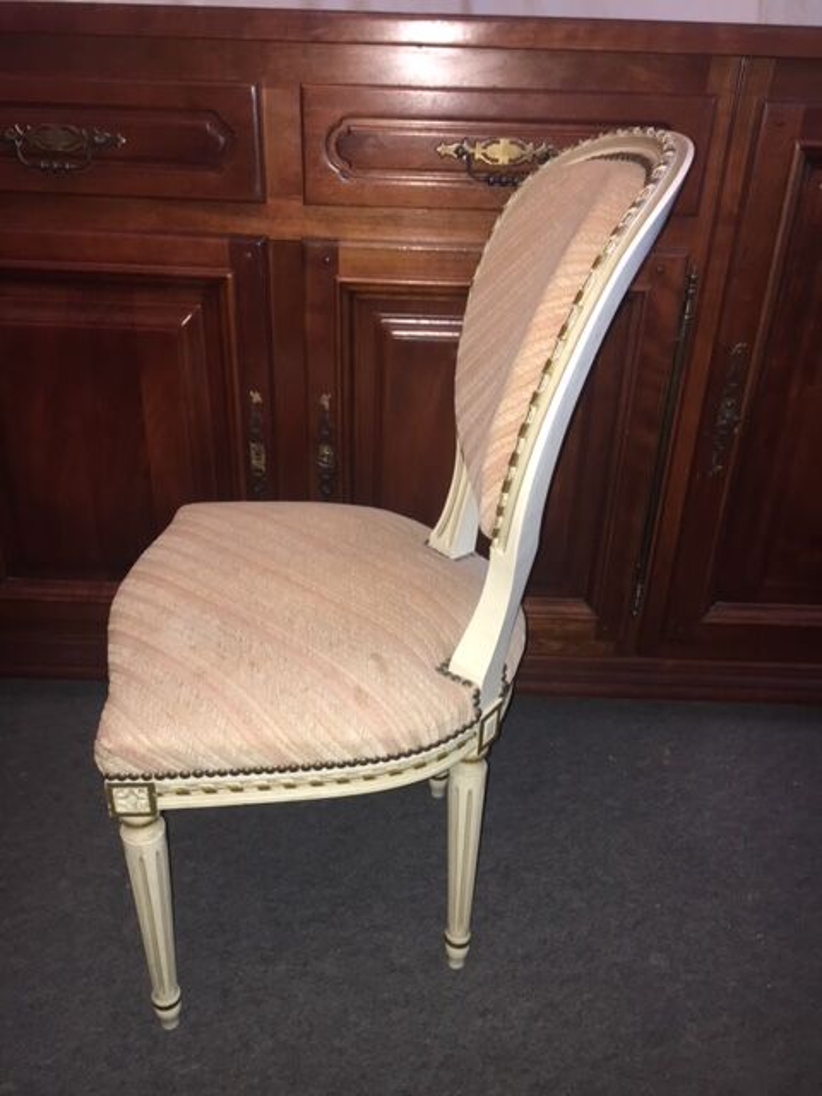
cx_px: 411
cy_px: 548
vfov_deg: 61.7
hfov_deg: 48.2
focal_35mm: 29
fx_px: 918
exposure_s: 1/17
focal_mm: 4.15
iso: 125
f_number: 2.2
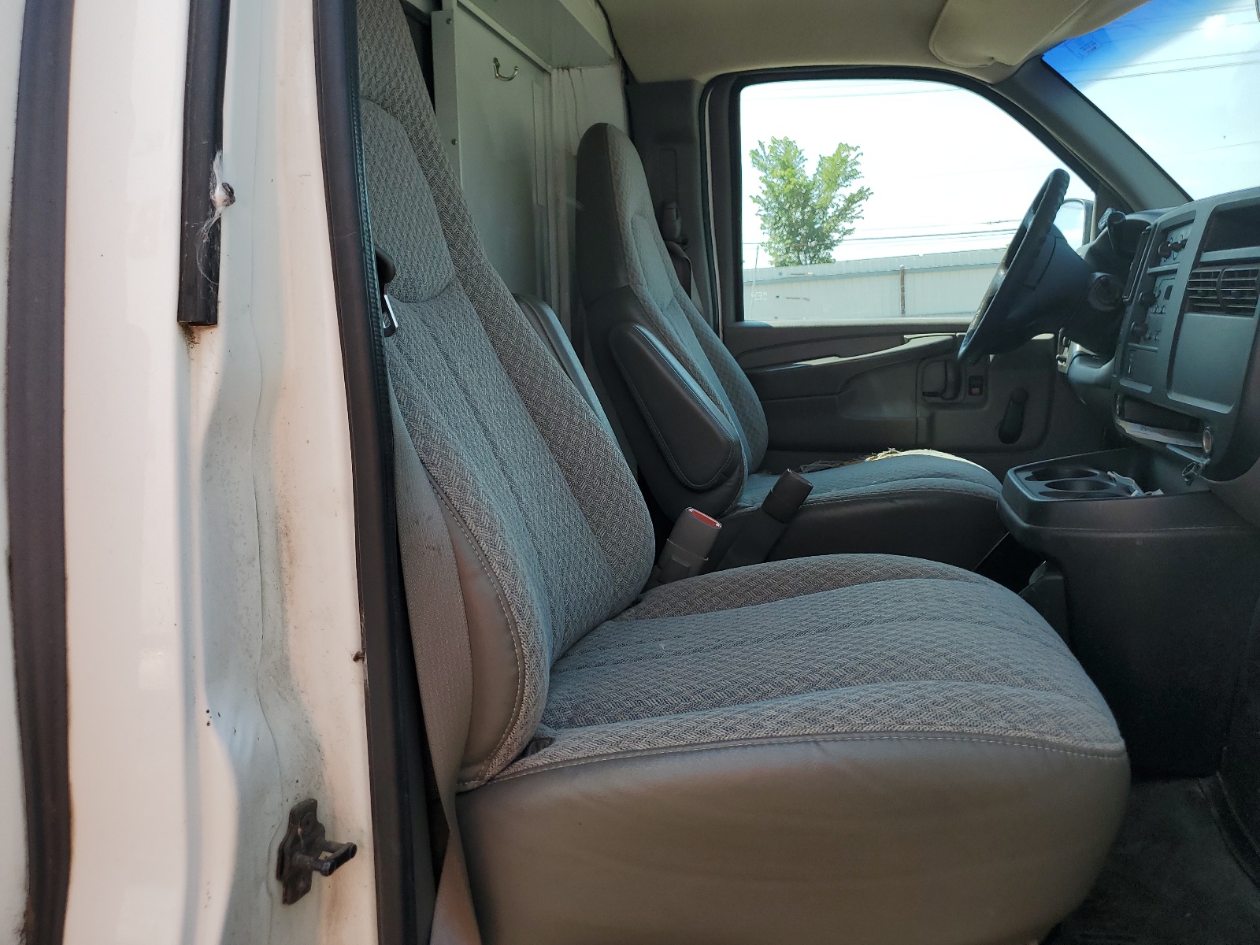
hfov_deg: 67.3
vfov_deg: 53.1
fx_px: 946
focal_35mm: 26
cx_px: 630
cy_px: 472
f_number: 1.5
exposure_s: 1/1111
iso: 50
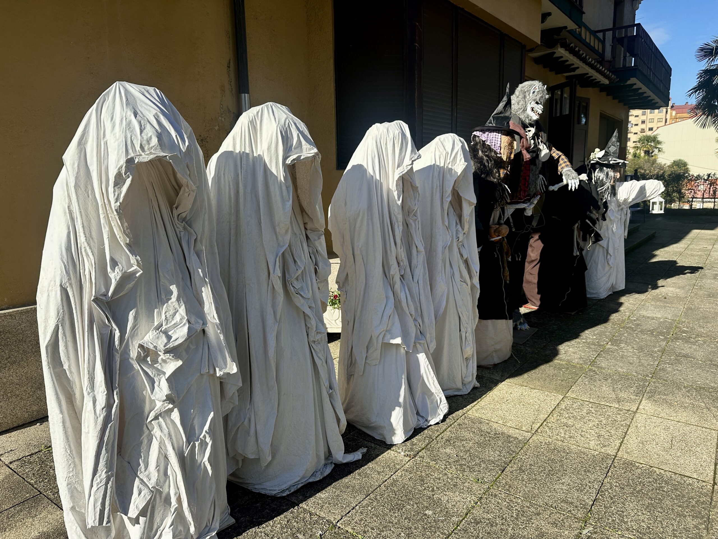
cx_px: 359
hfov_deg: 71.6
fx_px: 498
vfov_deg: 56.8
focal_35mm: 24
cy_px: 270
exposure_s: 1/4184
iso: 80
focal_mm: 6.86
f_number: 1.78
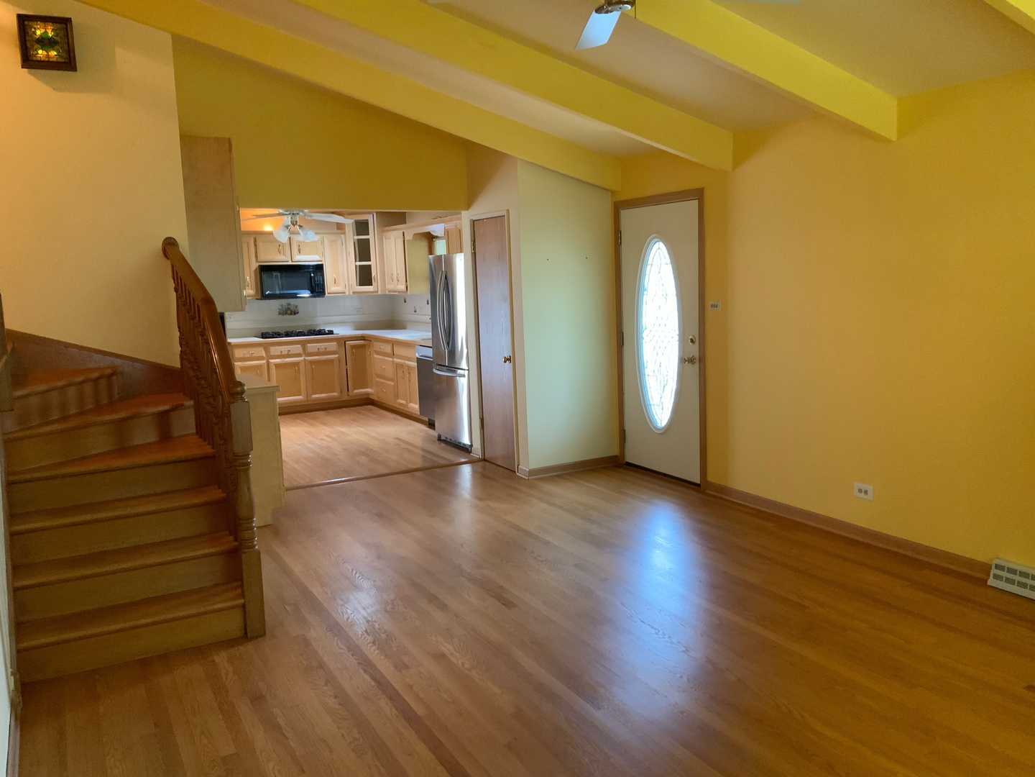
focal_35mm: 29
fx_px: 867
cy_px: 388
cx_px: 518
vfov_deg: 48.2
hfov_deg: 61.7
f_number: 1.8
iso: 320
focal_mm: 3
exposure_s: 1/60
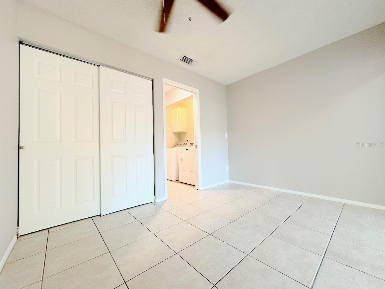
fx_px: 156
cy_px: 144
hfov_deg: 102.1
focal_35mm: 14
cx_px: 192
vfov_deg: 85.7
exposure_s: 1/104
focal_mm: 2.22
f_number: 2.2
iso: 200
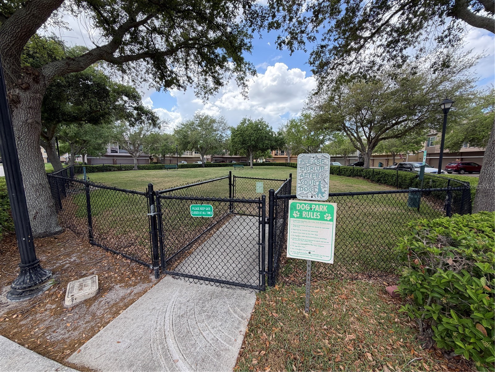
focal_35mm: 14
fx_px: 200
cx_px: 248
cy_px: 186
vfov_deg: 85.7
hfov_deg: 102.1
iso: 50
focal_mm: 2.22
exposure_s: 1/502
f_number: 2.2
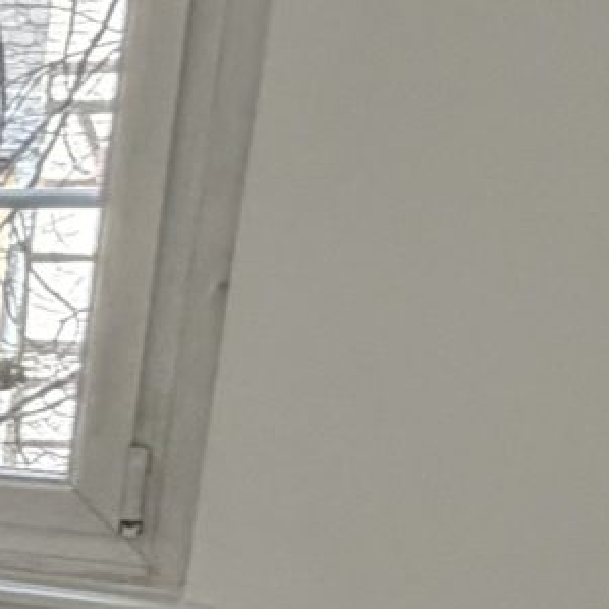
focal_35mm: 106
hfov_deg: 9.8
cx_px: -1452
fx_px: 2110
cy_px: 570
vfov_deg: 16.2
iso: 200
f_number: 2.2
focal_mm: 2.22
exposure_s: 1/50
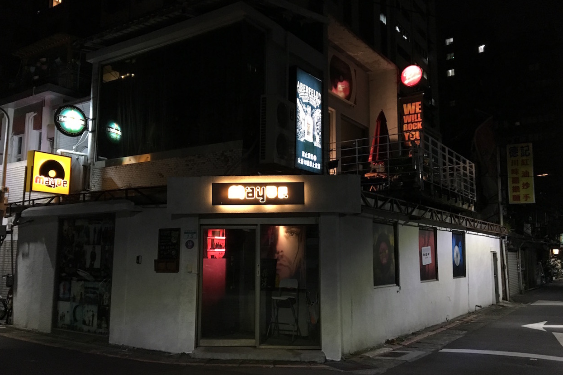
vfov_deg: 42.3
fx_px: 485
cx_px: 277
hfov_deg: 60.3
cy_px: 190
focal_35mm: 31
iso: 200
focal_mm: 4.15
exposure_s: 1/17
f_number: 2.2
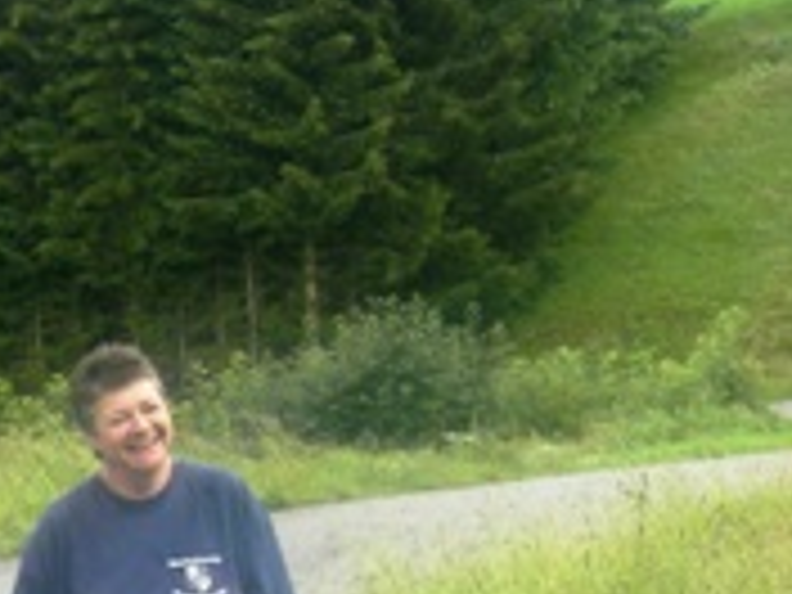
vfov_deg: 15.0
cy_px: 580
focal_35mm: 97
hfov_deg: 19.1
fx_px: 2219
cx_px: -162
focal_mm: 6.3
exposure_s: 1/100
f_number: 3.1
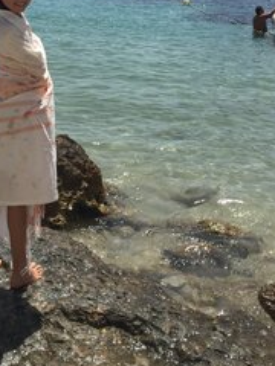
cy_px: 5
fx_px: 614
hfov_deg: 24.9
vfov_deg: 30.9
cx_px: 64
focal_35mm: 58
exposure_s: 1/3049
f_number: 2.2
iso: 32
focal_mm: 4.15
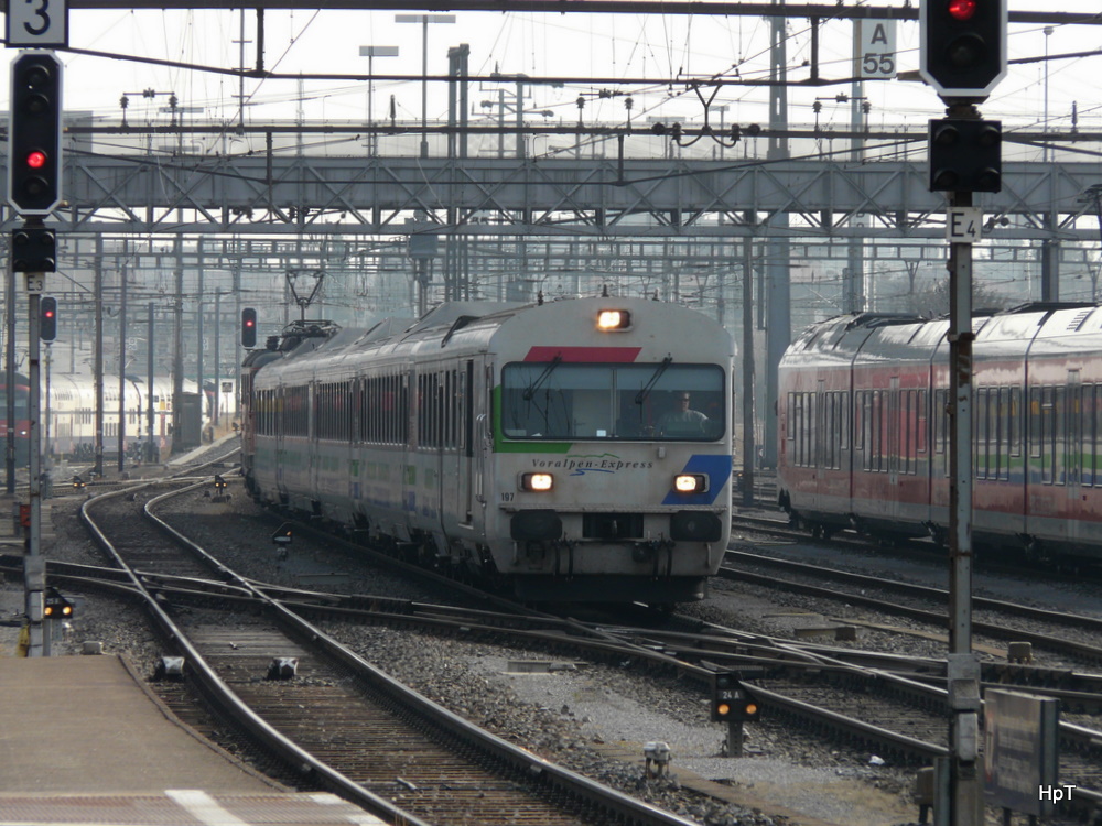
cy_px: 413
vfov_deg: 4.5
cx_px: 551
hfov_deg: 6.0
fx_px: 10537
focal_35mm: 331
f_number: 5.6
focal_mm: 54.4
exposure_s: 1/250
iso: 100
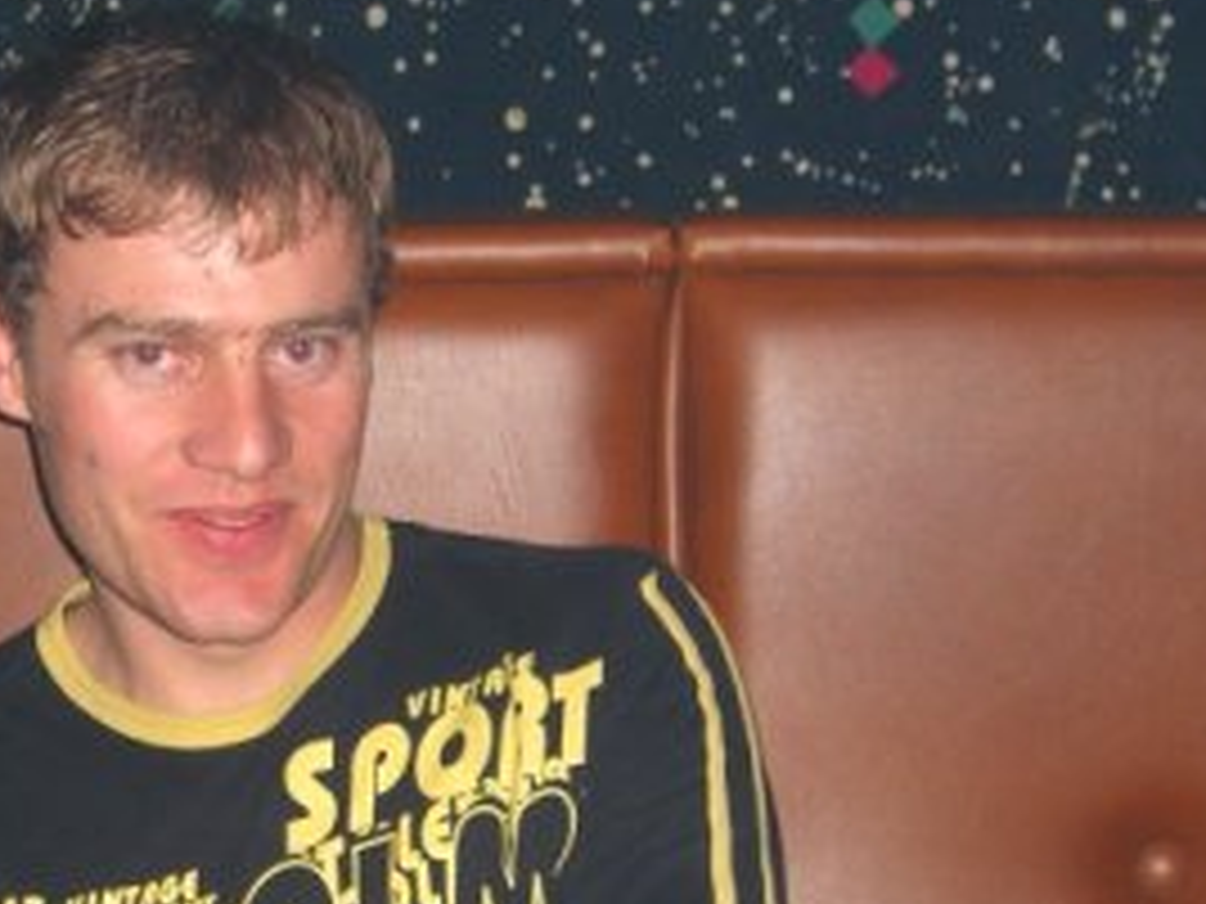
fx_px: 3588
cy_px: 724
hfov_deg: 18.9
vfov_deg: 14.3
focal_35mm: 103
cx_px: 292
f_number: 3.1
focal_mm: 9.5
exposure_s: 1/60
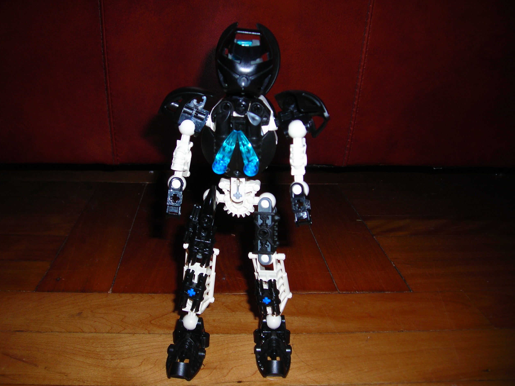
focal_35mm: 39
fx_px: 580
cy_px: 197
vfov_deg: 36.8
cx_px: 255
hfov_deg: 47.9
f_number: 3.2
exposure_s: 1/60.1
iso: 50
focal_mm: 6.3
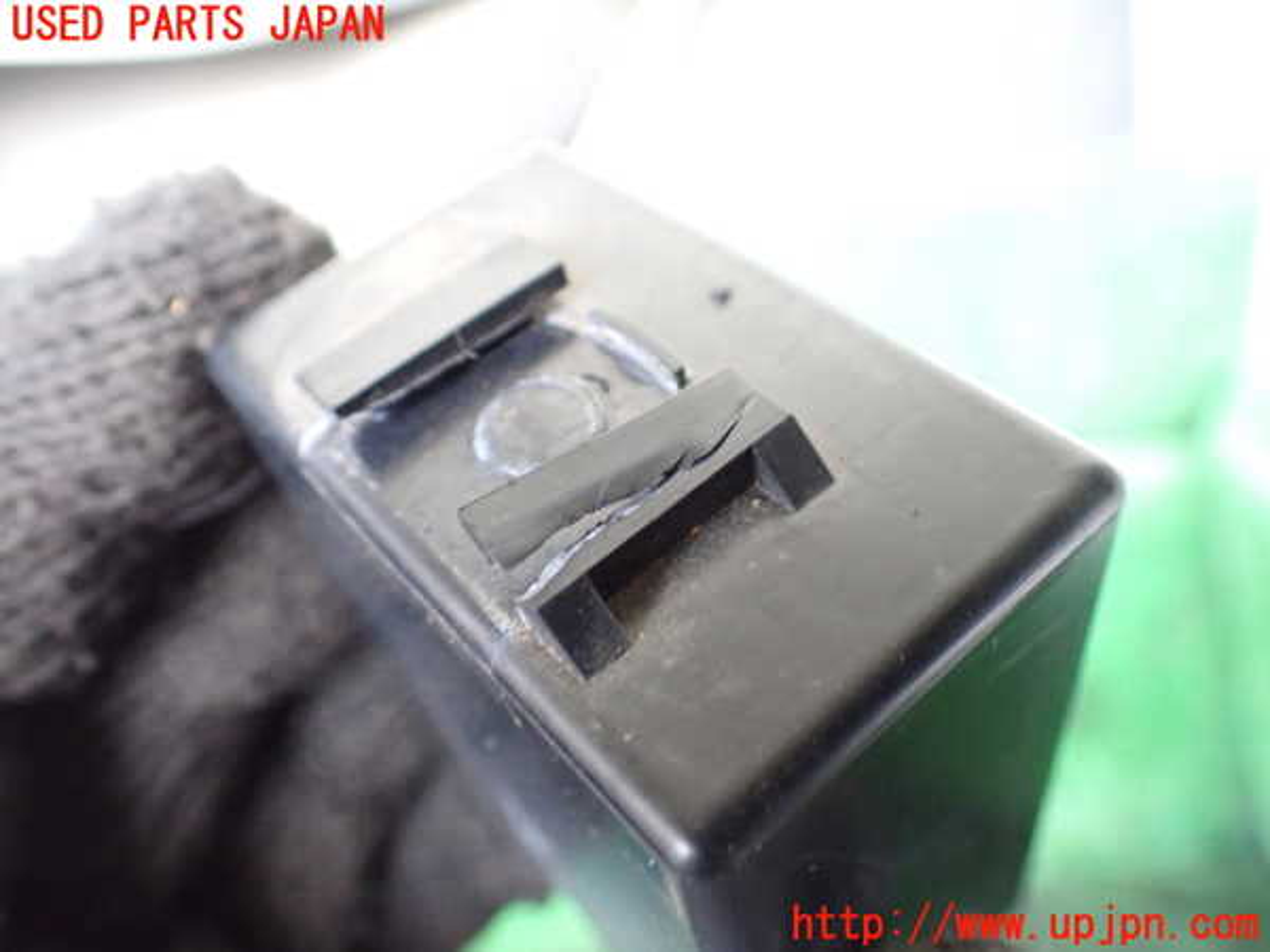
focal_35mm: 30
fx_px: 1101
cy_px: 476
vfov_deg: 46.8
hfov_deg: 60.0
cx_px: 635
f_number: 2.3
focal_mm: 5.4
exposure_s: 1/30
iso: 800
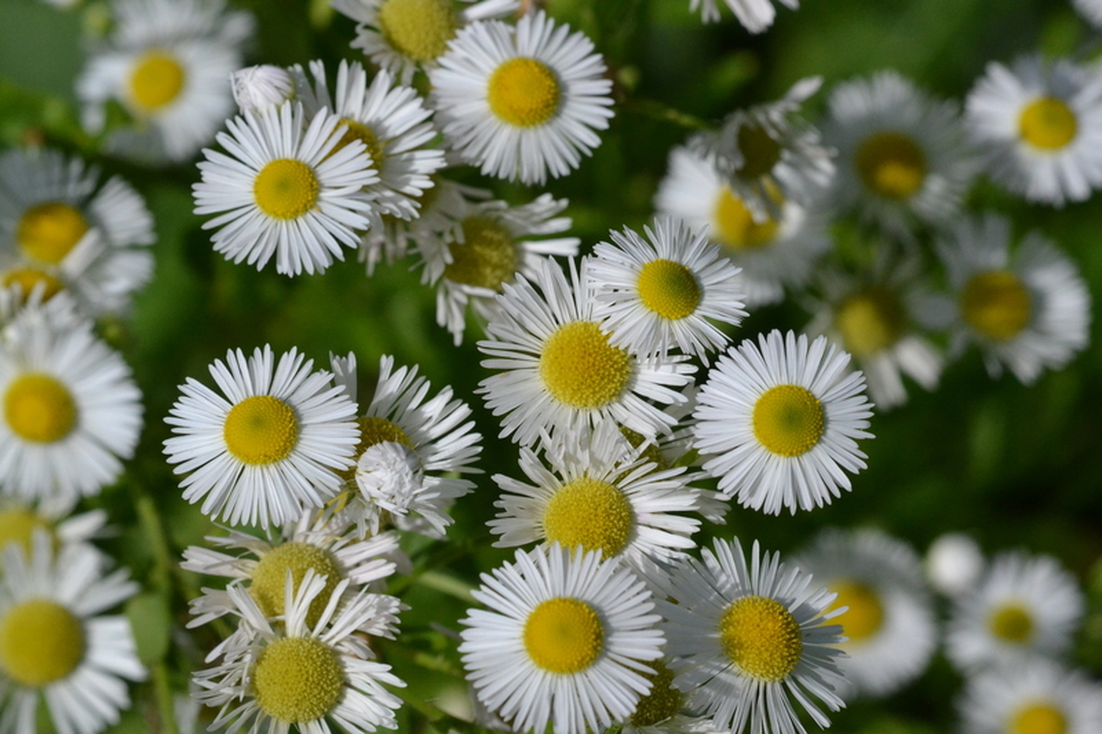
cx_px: 551
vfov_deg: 10.7
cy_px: 367
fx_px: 3902
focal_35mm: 128
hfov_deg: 16.1
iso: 1600
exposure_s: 1/4000
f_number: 11
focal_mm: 85
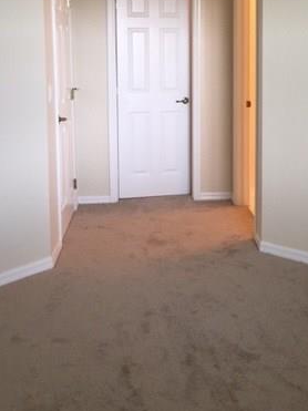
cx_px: 212
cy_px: 107
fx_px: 594
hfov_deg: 28.8
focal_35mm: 50
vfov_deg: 37.4
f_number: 2.2
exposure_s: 1/30
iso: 100
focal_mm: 4.15
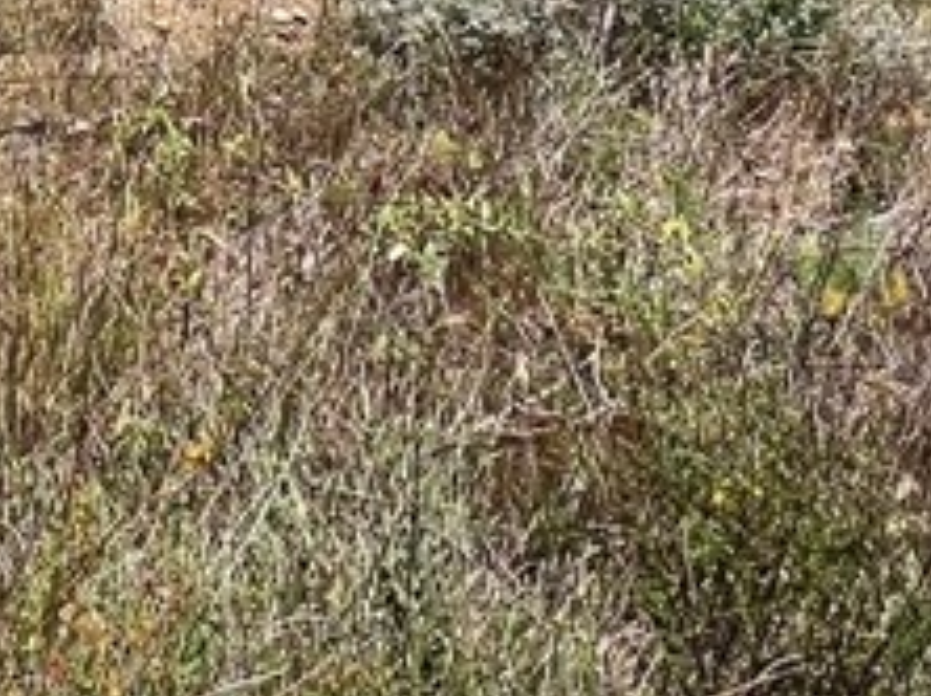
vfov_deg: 16.7
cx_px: -34
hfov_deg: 29.7
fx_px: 1612
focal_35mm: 60
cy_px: -776
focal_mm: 1.57
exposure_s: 1/1449
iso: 32
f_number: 1.8
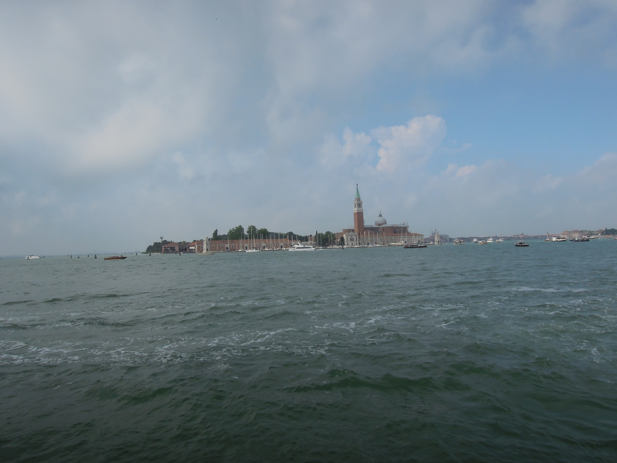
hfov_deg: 71.6
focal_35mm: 24
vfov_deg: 56.8
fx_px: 428
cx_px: 308
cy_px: 232
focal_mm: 4.3
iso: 160
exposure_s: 1/1250
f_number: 5.6
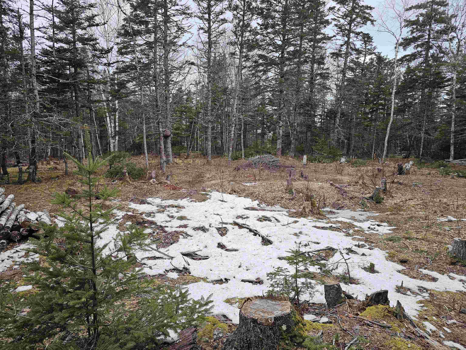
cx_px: 233
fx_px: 310
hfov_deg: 73.9
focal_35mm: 23
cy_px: 175
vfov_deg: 58.9
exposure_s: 1/120
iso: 32
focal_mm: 6.3
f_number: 1.7
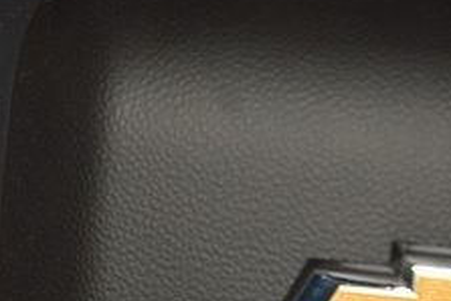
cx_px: -182
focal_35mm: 301
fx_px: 3773
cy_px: 142
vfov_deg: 4.6
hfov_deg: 6.8
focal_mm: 70
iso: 100
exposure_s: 1/125
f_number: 8
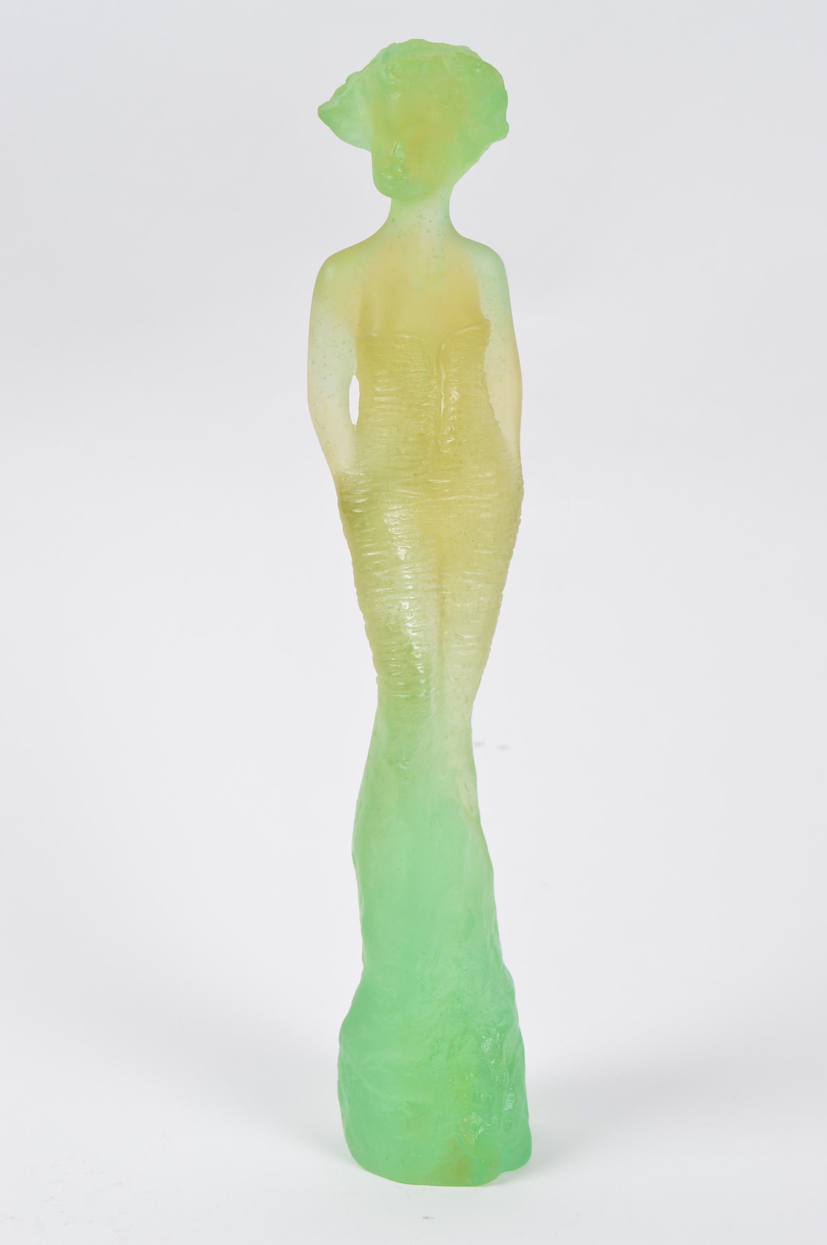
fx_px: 1657
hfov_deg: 28.0
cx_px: 414
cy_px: 622
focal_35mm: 48
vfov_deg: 41.1
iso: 100
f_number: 9
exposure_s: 1/100
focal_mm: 32
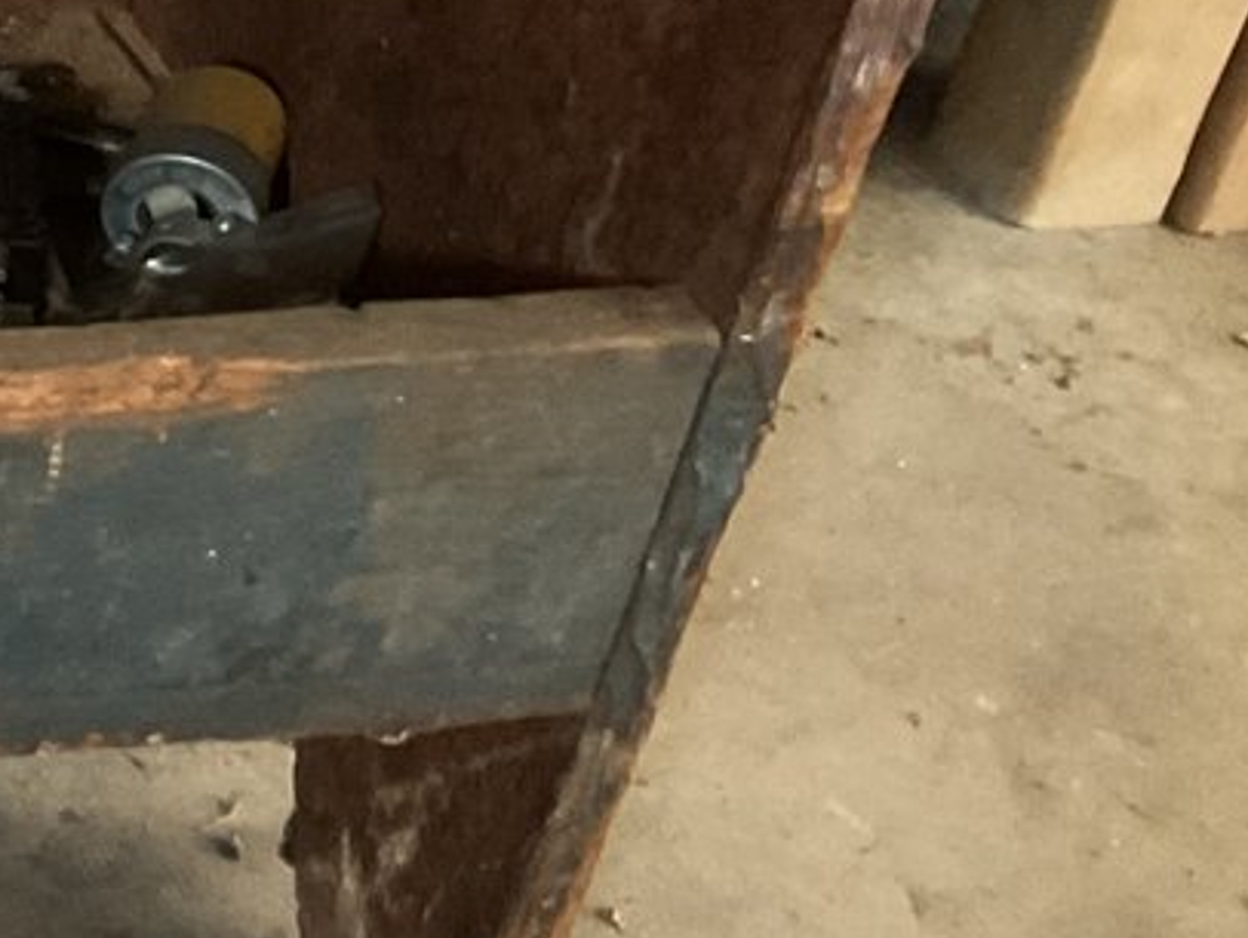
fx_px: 3896
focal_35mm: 108
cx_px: -1034
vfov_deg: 13.6
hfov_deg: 15.5
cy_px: 149
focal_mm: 3
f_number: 1.8
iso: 320
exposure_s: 1/25
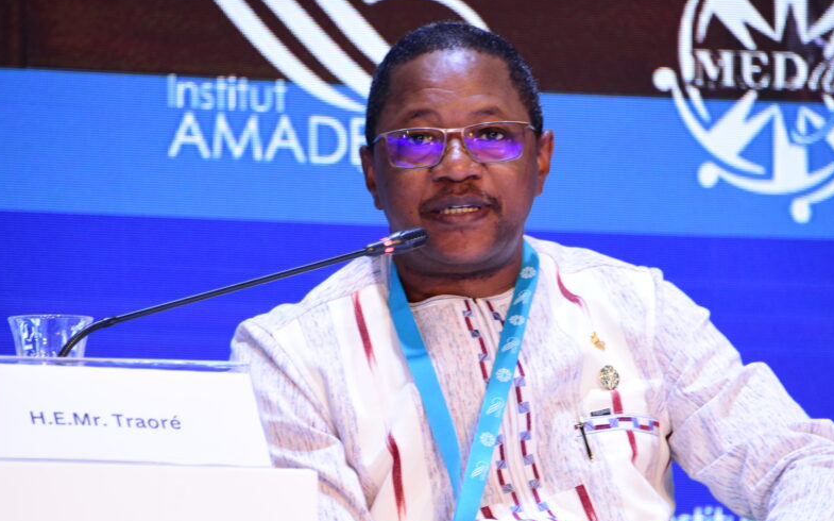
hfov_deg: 5.3
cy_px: 339
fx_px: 9066
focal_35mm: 399
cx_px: 447
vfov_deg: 3.3
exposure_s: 1/80
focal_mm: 300
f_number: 5.6
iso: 1250
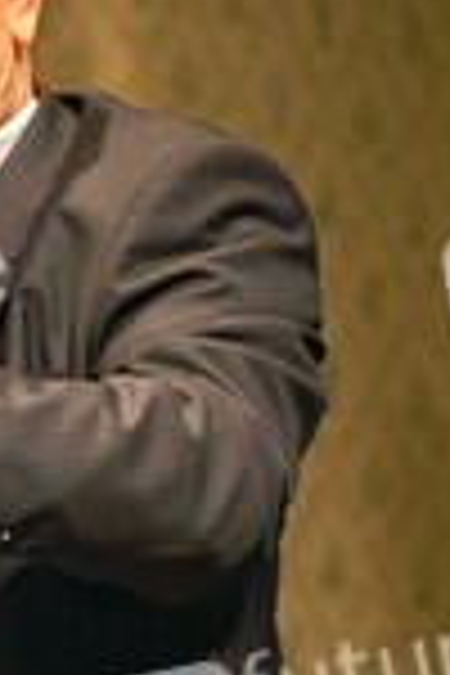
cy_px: 504
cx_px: -94
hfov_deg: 2.0
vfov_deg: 3.0
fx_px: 12768
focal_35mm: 681
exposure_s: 1/60
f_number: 2.8
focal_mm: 170
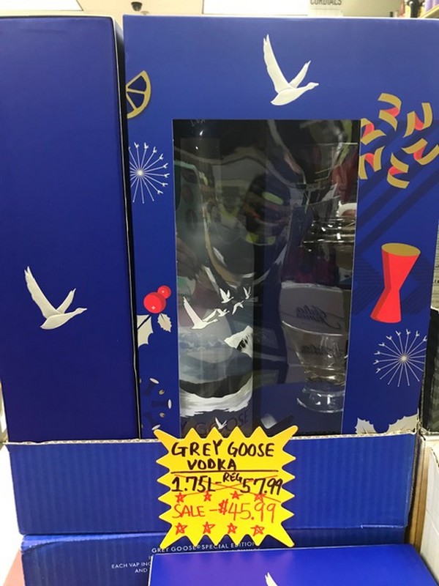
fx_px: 473
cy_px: 293
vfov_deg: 63.4
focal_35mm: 28
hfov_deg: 49.7
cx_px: 220
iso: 80
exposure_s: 1/15
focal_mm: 3.99
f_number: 1.8
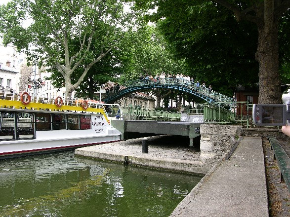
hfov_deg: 52.6
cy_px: 108
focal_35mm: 35
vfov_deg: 40.7
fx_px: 293
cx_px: 145
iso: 50
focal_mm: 8.9
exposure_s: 1/45.6
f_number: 5
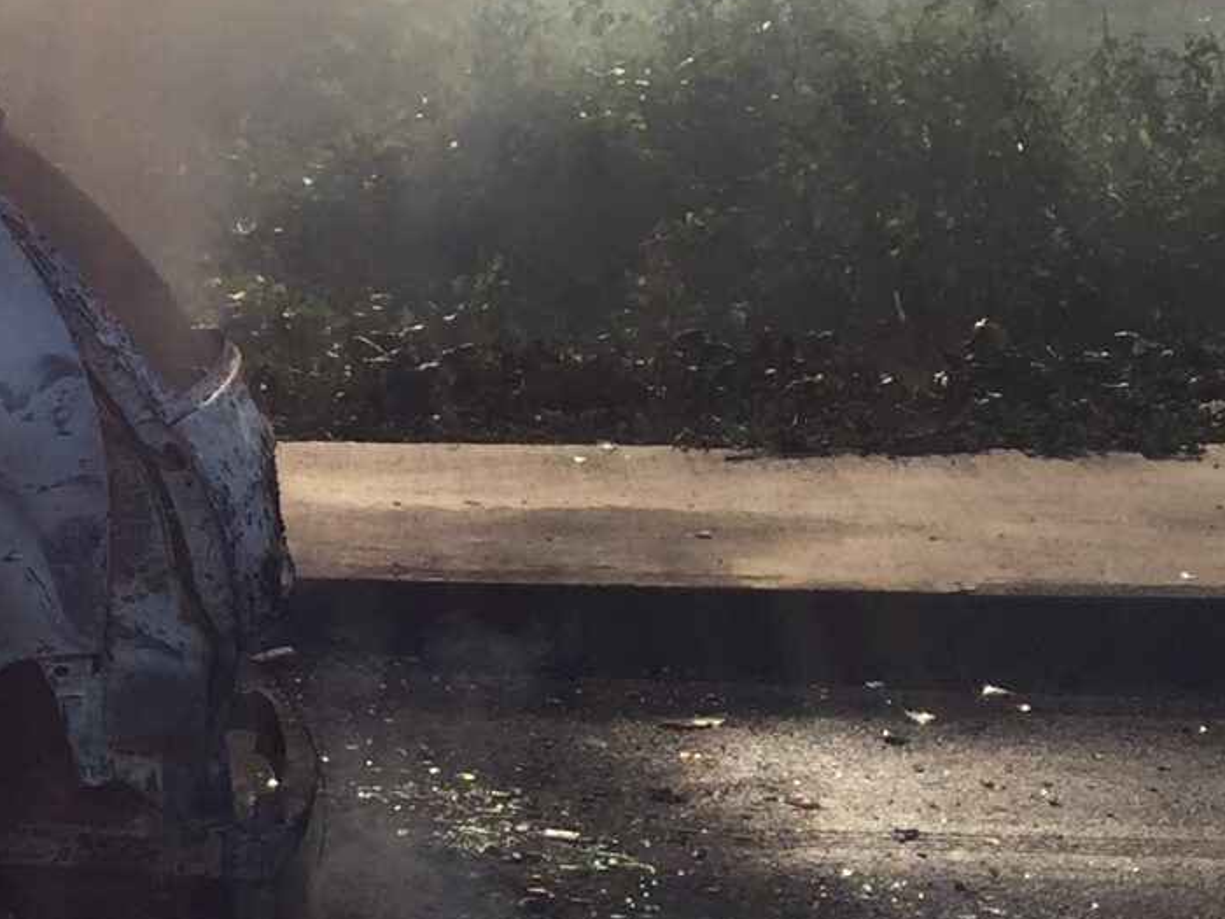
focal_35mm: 106
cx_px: -929
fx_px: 3751
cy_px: 595
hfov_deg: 16.0
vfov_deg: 13.9
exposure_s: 1/1522
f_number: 2.2
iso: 32
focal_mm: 4.15
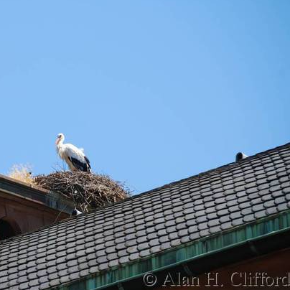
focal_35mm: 442
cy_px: 128
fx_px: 4189
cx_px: 60
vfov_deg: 4.0
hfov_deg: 4.0
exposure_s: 1/250
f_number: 5.6
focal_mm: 200
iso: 100
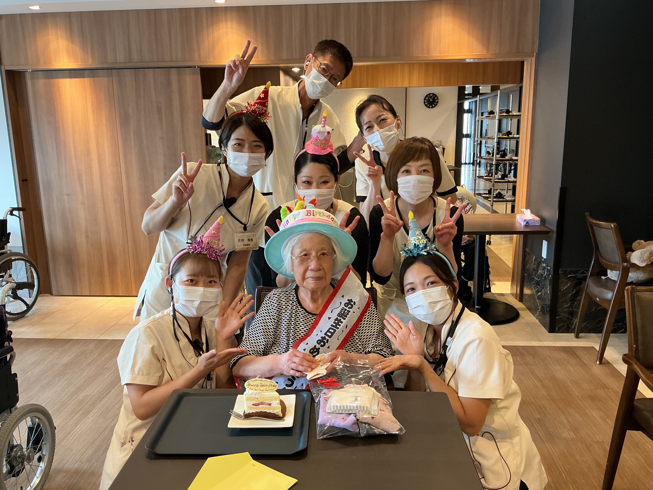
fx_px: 547
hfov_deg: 61.7
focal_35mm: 29
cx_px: 326
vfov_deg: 48.2
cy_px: 245
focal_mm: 3
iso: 160
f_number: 1.8
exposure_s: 1/60
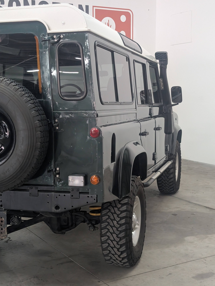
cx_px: 108
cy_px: 143
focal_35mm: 49
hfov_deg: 29.7
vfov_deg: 38.9
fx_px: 405
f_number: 1.68
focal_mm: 6.9
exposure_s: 1/120
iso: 911
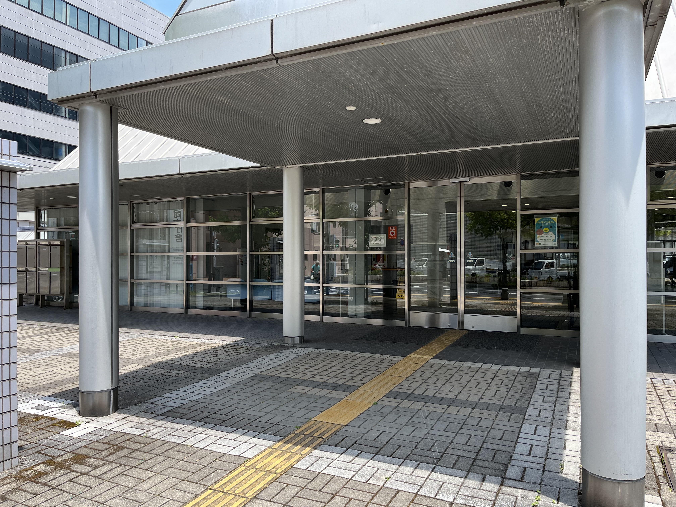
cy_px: 254
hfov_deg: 67.3
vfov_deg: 53.1
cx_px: 338
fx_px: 508
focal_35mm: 26
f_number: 1.6
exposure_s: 1/943
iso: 50
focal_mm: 5.1
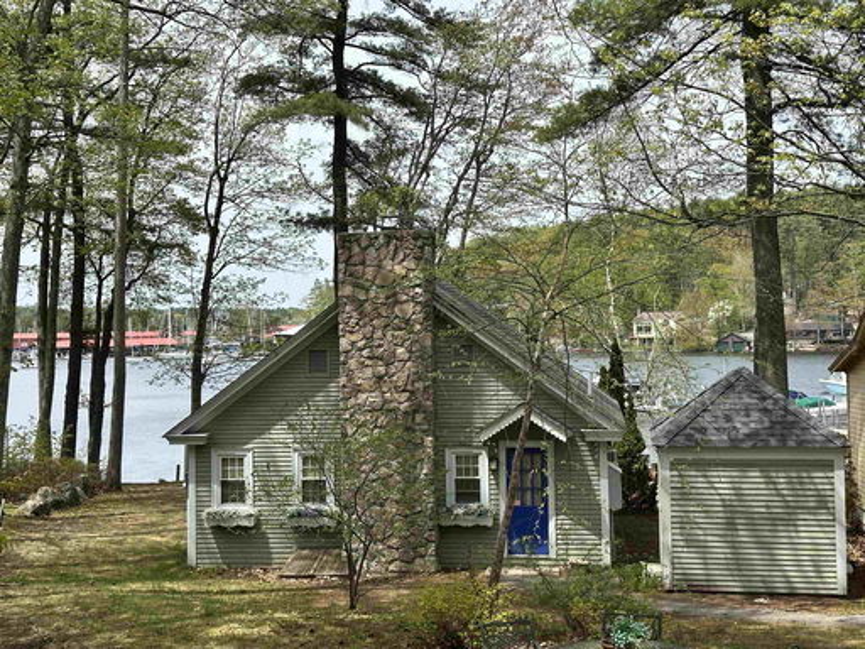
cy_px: 324
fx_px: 1199
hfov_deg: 39.7
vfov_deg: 30.3
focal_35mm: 48
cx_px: 432
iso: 64
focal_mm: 6.86
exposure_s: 1/2976
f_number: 1.78
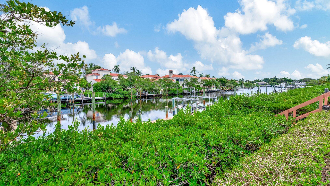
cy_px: 88
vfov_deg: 63.9
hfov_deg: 95.9
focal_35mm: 17
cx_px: 164
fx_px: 149
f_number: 5.6
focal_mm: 16
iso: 100
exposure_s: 1/125
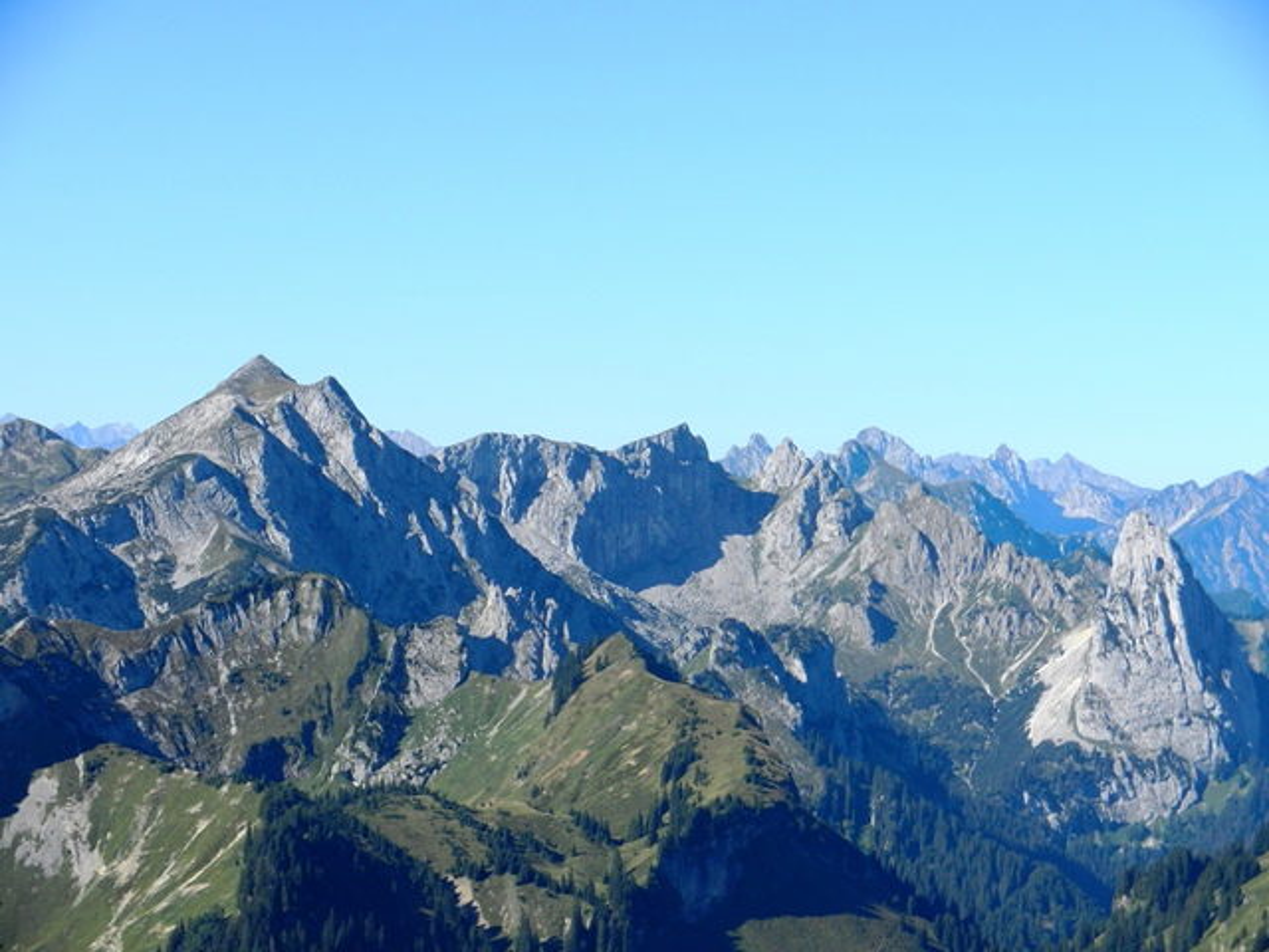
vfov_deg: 14.0
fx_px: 3886
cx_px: 634
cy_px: 476
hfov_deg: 18.5
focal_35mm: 106
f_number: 5
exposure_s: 1/800
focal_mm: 19.1
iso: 160
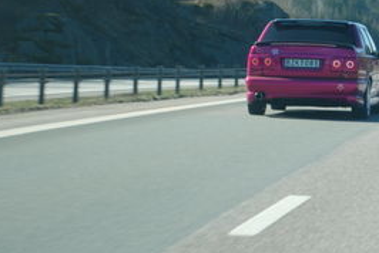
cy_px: 72
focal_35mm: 198
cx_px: 333
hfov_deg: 10.3
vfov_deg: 6.9
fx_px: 2089
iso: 100
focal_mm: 55
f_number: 6.3
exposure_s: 1/160
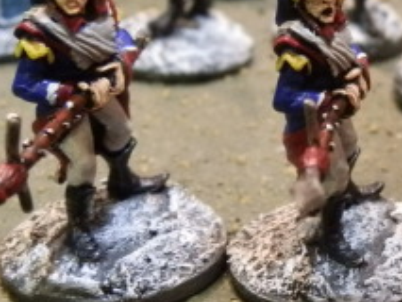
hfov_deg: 22.0
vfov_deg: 17.8
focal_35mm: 83
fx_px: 964
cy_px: 170
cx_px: 464
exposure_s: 1/40
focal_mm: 5.96
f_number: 3.2
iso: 400
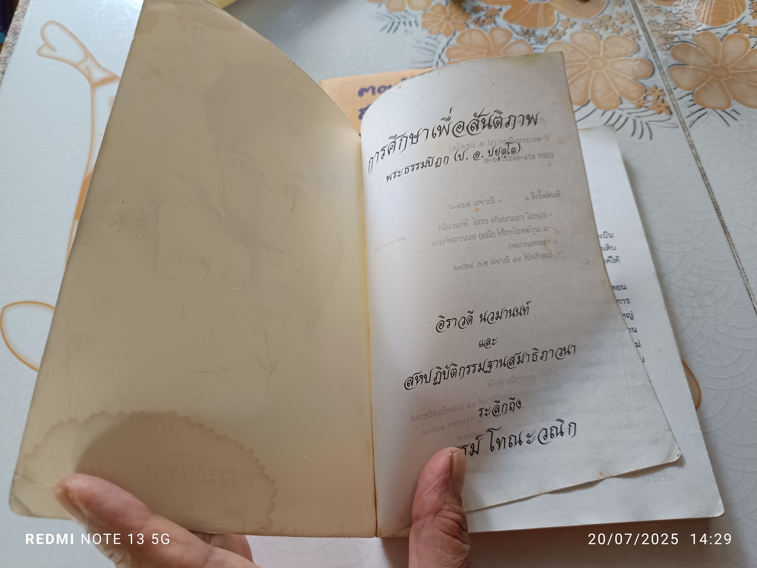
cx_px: 378
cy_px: 284
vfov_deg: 56.8
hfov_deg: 71.6
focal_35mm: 24
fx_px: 525
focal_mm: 5.31
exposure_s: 1/50
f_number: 1.7
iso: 306
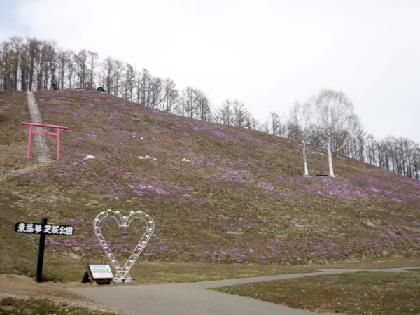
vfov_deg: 32.9
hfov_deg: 42.9
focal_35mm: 44
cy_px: 158
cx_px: 210
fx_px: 534
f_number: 9
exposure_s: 1/160
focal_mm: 7.2
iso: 100
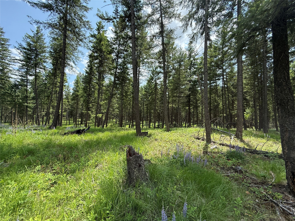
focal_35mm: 14
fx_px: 119
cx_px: 148
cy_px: 110
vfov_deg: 85.7
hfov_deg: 102.1
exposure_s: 1/760
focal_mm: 2.22
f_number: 2.2
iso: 64
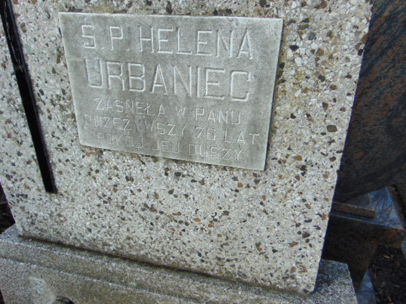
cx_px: 203
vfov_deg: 54.9
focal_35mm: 25
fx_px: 293
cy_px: 152
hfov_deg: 69.4
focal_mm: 4.5
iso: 80
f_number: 3
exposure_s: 1/320
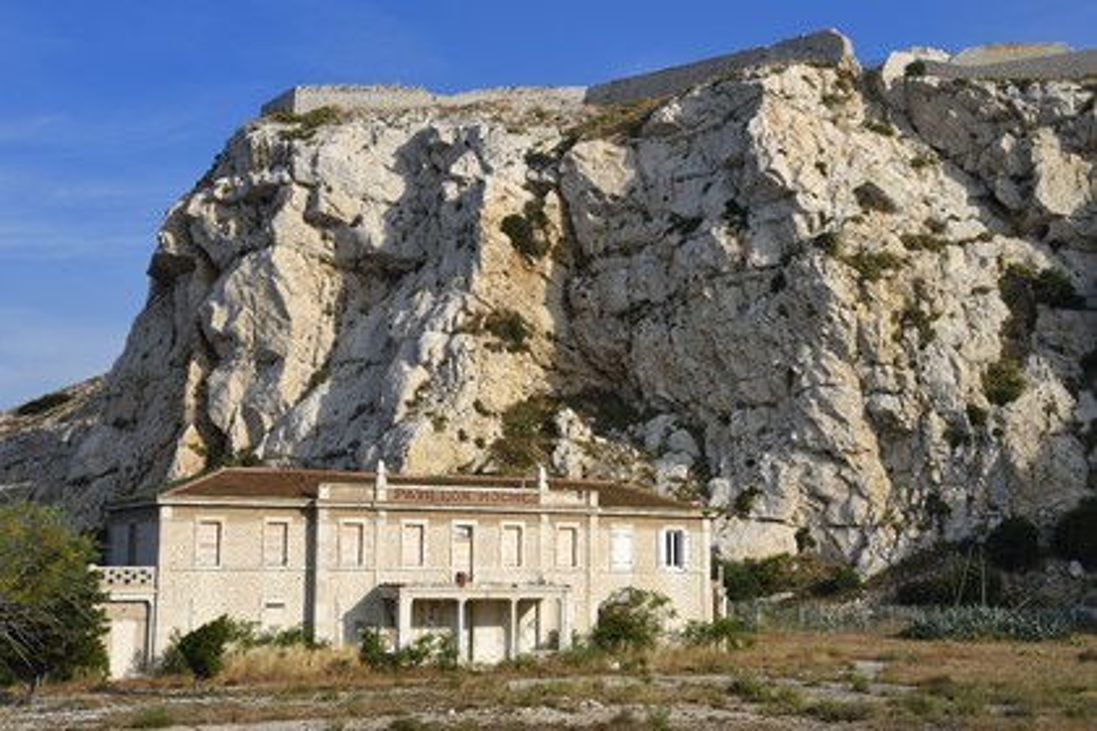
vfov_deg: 24.6
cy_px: 366
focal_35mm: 55
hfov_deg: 36.2
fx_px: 1676
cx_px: 548
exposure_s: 1/320
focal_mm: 55
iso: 200
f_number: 13
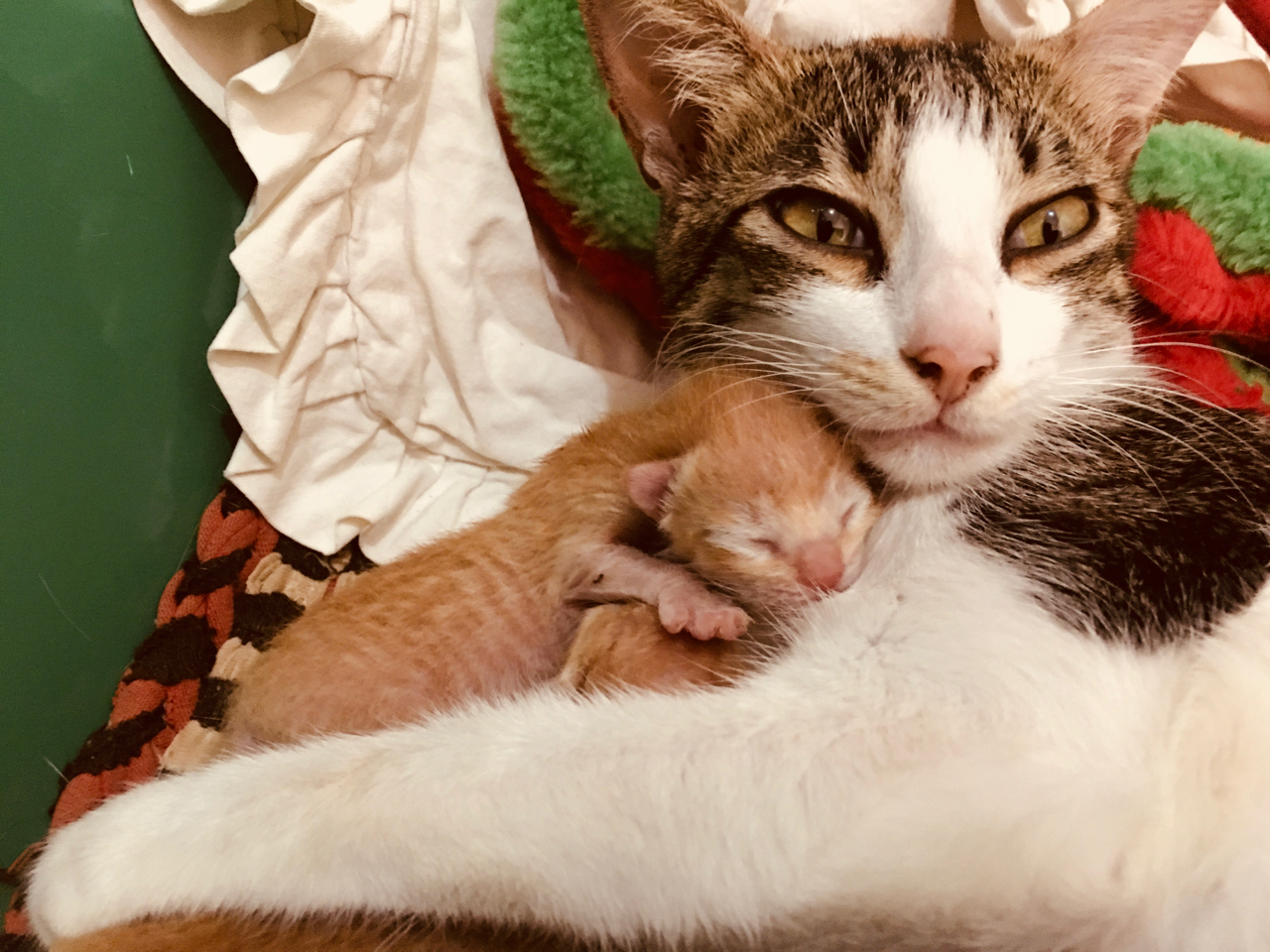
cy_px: 476
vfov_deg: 48.2
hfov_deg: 61.7
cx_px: 635
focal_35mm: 29
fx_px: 1064
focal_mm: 4.15
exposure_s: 1/4
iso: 125
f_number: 2.2
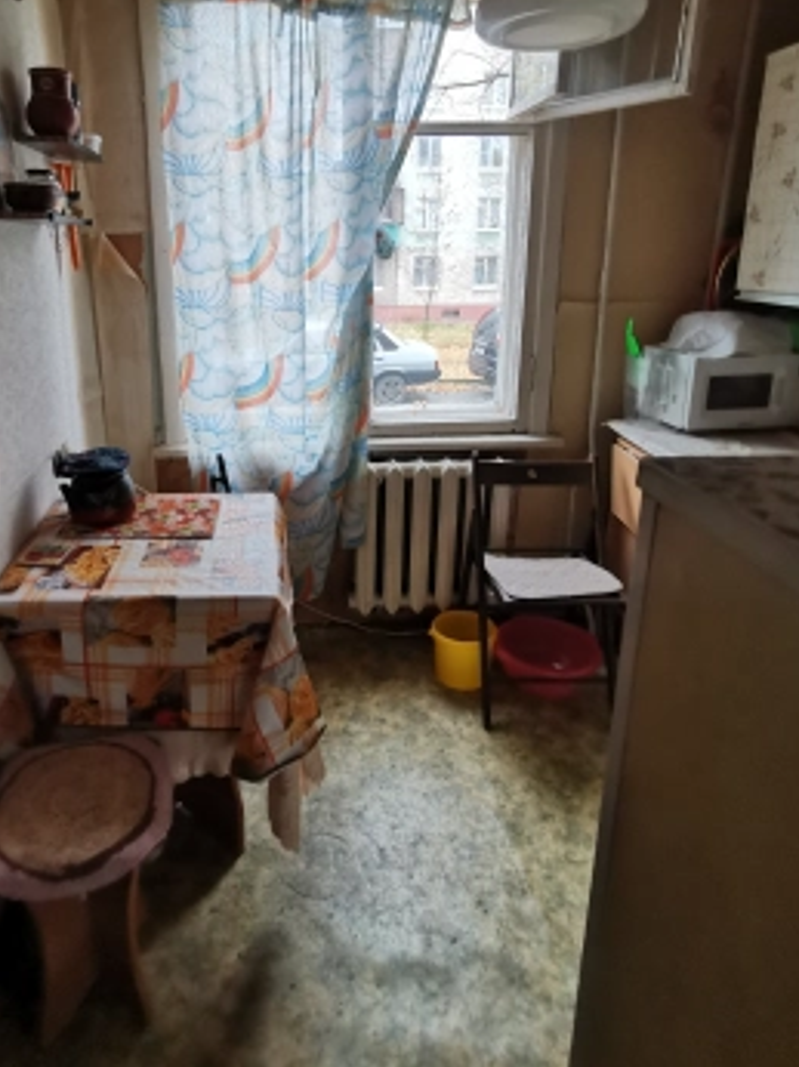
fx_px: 709
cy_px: 435
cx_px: 292
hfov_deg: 58.0
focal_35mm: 23
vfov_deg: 73.3
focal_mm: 2.23
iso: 200
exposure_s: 1/50
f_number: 2.2
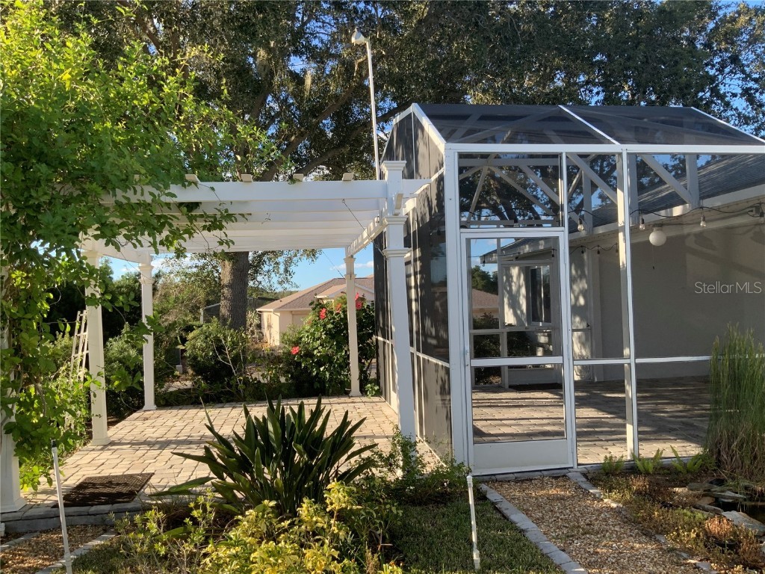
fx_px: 641
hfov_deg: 61.7
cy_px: 287
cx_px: 382
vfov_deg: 48.2
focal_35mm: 29
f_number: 1.8
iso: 16
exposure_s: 1/509
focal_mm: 3
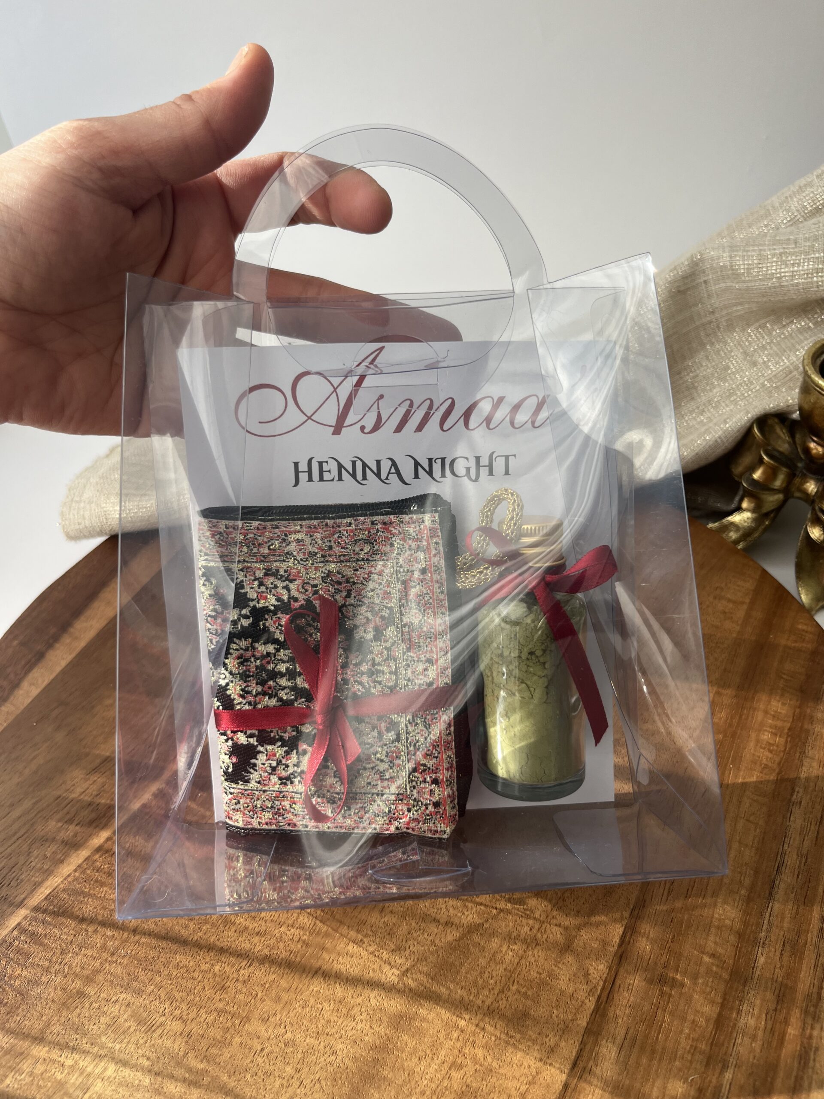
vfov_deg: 67.3
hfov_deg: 53.1
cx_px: 412
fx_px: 825
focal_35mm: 26
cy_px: 550
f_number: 1.6
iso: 50
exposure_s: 1/906
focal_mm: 5.1
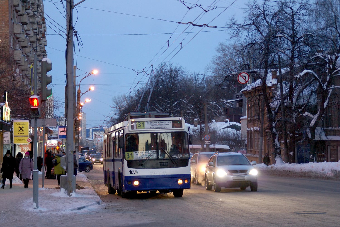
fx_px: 992
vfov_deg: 13.0
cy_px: 114
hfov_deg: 19.5
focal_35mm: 105
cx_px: 170
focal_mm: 70
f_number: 4
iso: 400
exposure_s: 1/60
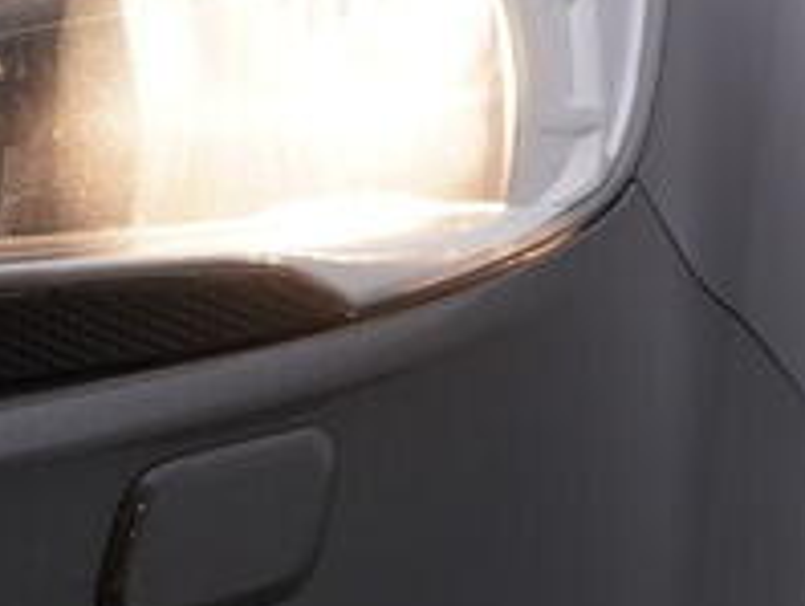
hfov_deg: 10.9
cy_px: 689
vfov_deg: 8.2
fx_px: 4168
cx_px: 833
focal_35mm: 179
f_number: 5
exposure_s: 1/125
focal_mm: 24
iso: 125
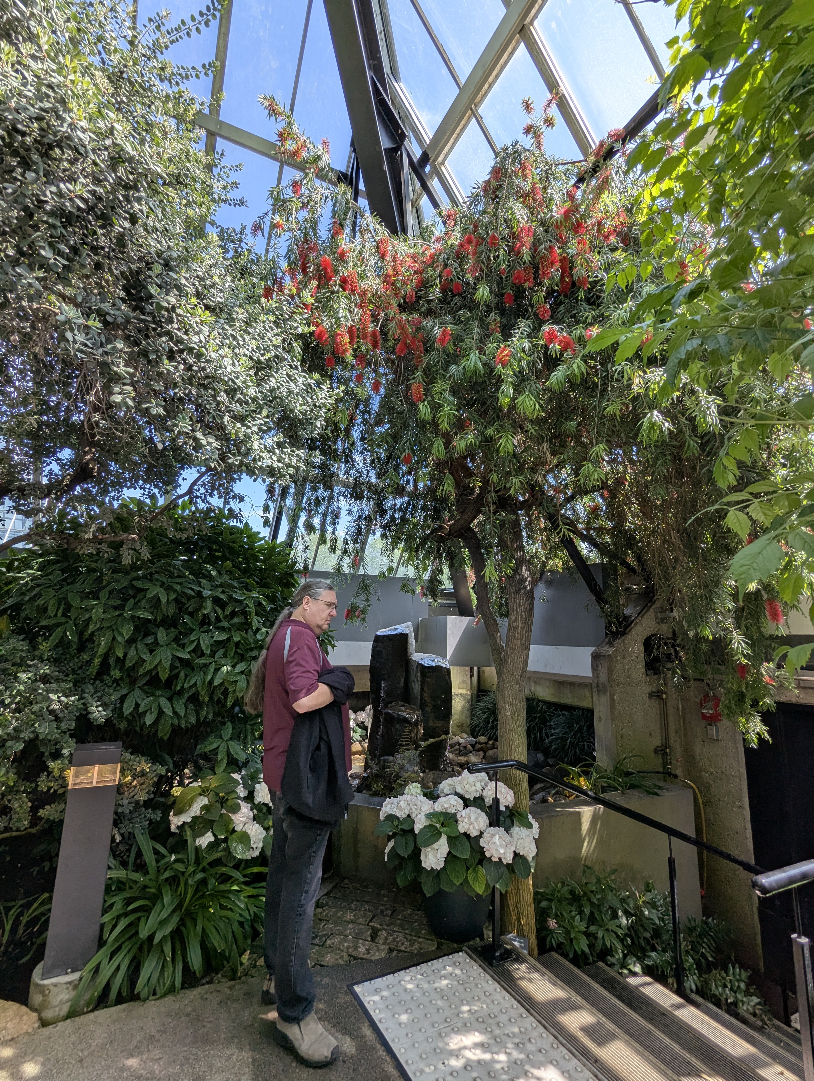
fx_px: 500
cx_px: 407
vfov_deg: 94.4
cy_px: 540
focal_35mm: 16
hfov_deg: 78.2
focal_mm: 2.35
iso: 46
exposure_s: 1/399
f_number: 2.2
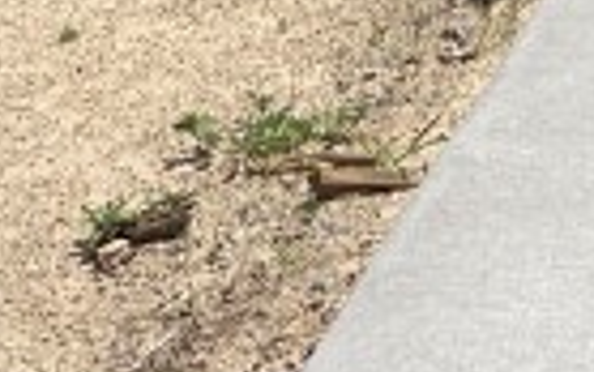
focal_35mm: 195
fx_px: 3158
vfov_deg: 5.9
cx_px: 1124
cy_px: -1009
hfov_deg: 10.1
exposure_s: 1/6250
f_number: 1.6
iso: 32
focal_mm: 5.1
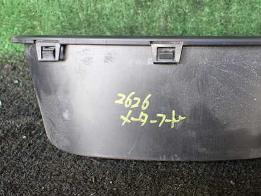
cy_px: 76
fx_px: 324
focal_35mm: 43
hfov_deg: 43.5
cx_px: 166
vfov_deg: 33.4
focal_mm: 5.4
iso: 500
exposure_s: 1/125
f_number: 2.3
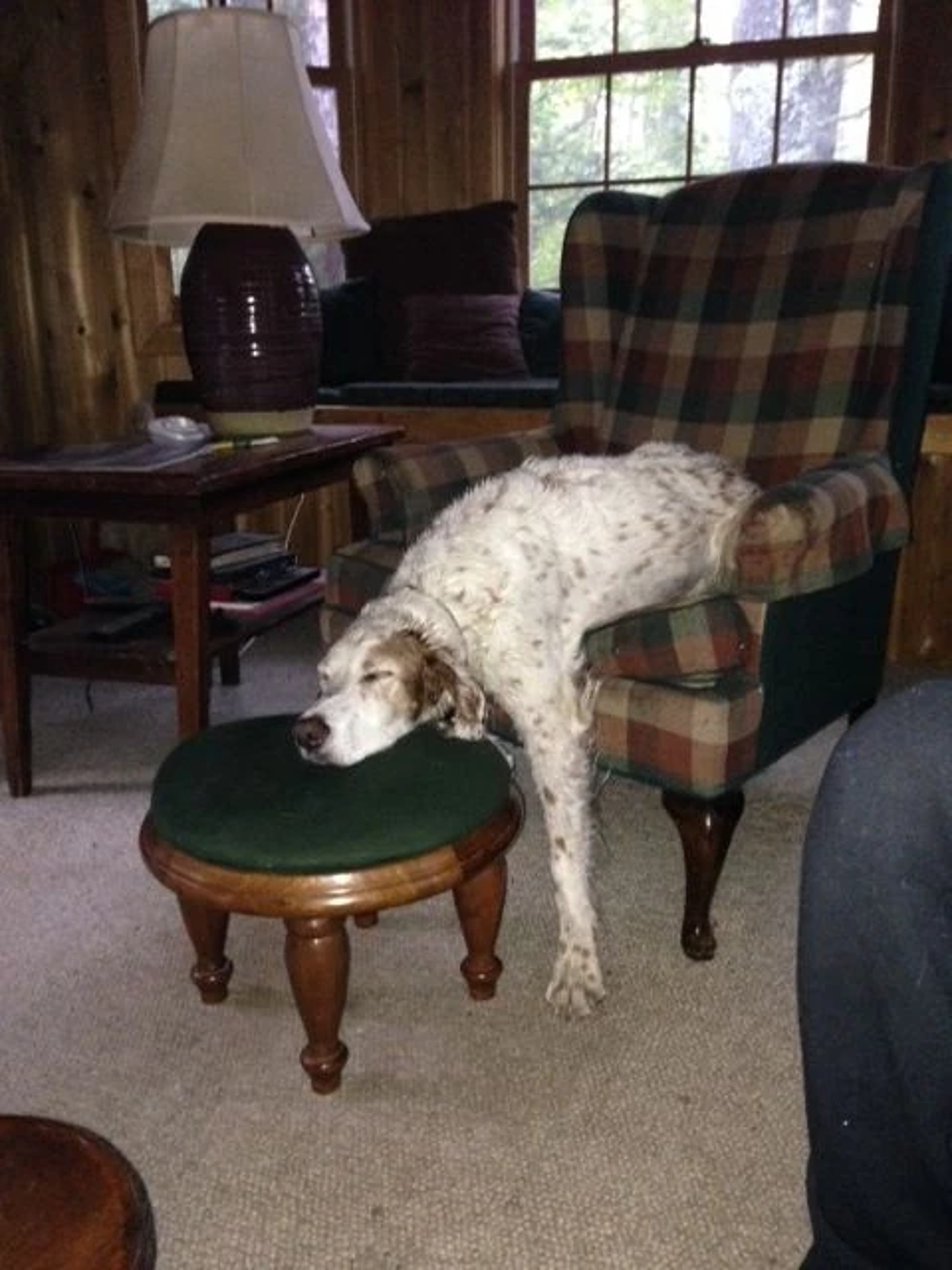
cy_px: 635
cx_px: 476
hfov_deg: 42.9
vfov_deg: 55.4
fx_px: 1210
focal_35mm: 33
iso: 400
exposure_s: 1/16
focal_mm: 4.12
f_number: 2.4
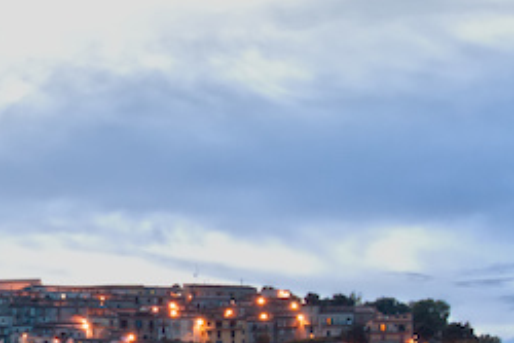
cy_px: 282
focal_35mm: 129
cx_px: -193
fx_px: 1843
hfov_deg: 15.0
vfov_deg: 10.6
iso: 100
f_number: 8
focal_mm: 15.8
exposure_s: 1.6
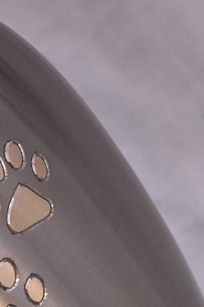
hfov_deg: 3.9
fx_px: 3004
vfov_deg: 5.8
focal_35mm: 353
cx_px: 7
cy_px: 247
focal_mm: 105
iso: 800
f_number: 7.1
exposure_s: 1/125
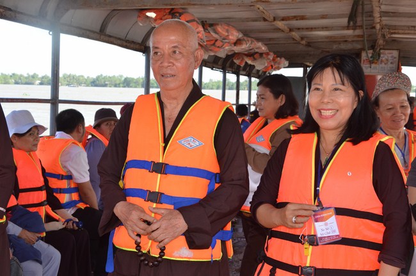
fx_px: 692
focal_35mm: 60
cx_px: 208
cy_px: 138
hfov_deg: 33.5
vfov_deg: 22.5
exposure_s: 1/250
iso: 640
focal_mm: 40
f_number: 11
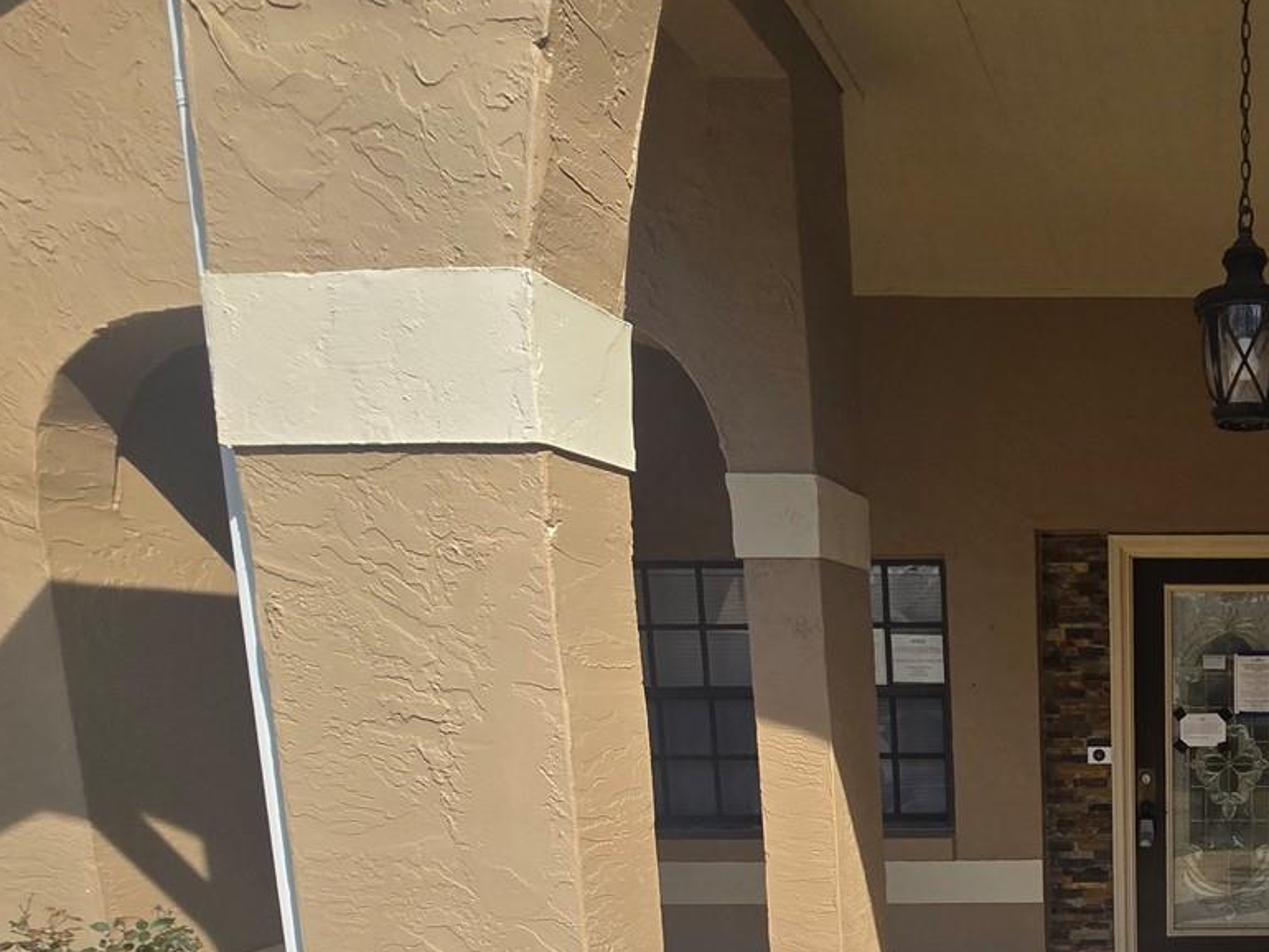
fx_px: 990
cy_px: 815
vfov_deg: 47.4
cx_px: 1218
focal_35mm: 27
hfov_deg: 53.8
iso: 50
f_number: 2.2
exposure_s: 1/2088
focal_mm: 2.2
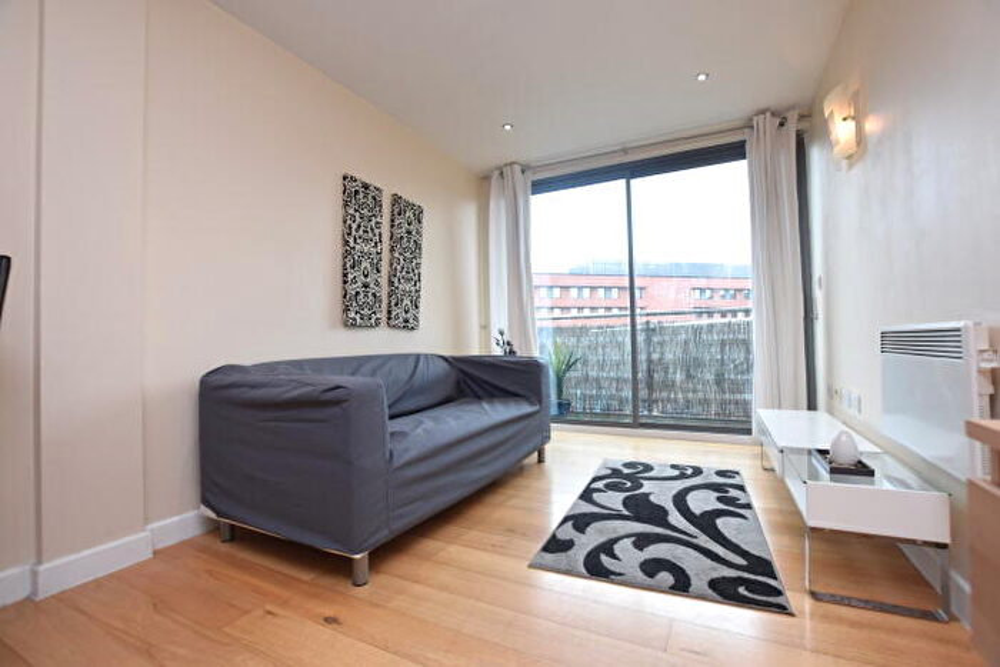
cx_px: 500
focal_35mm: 15
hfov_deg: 100.4
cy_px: 334
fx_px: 417
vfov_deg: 77.4
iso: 400
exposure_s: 1/125
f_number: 5.6
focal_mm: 10
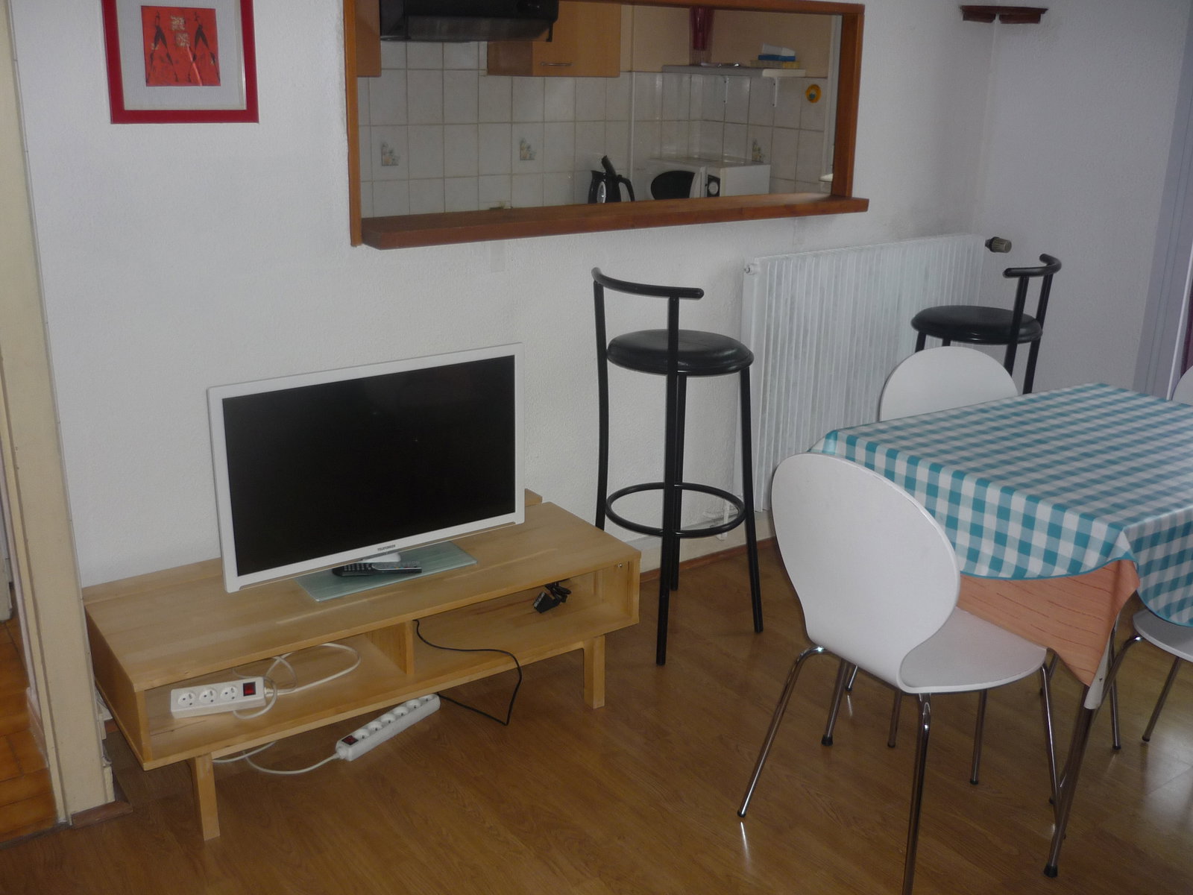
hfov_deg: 55.4
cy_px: 448
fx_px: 1137
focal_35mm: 33
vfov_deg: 42.9
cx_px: 596
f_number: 2.8
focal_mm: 5.5
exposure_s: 1/30
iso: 125
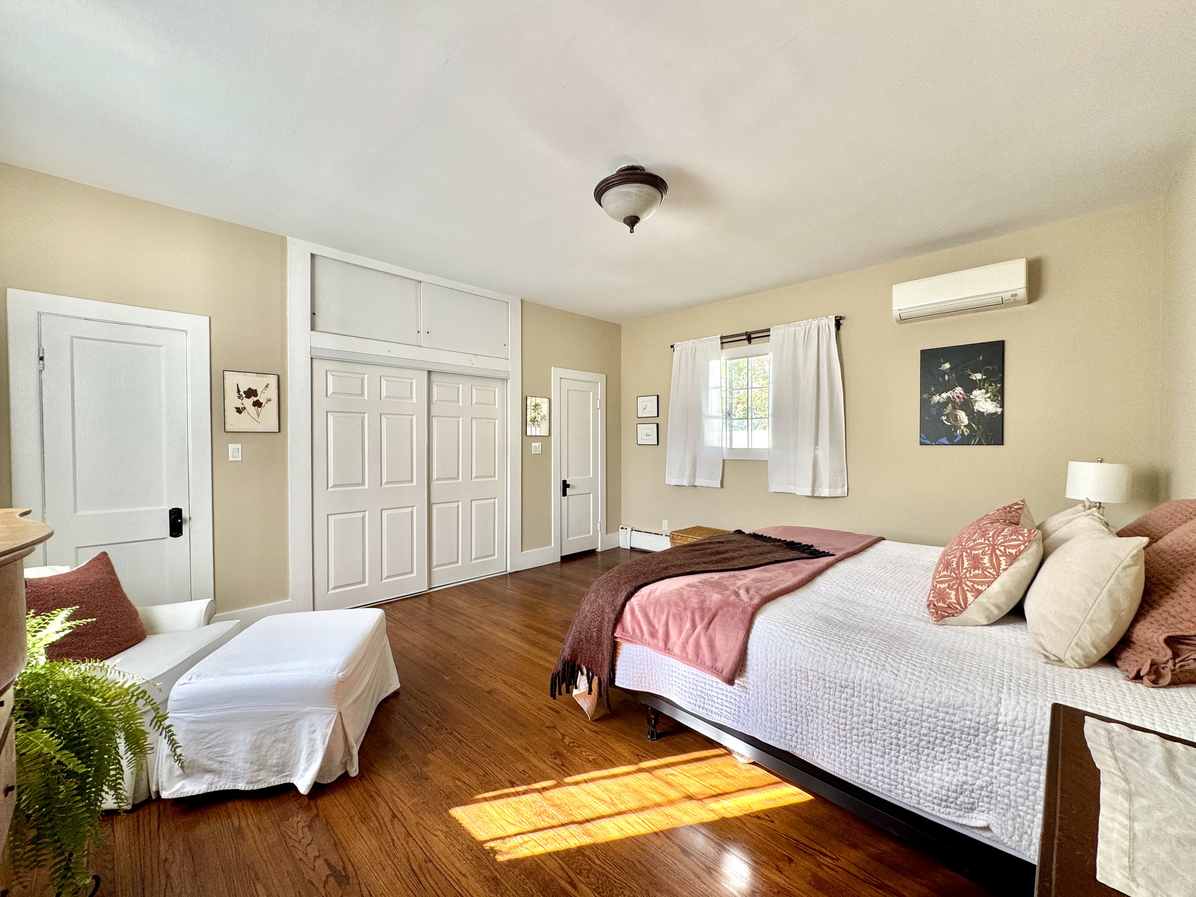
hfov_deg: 102.1
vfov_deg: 85.7
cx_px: 598
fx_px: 484
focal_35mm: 14
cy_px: 448
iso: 100
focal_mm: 2.22
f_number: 2.2
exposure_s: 1/99
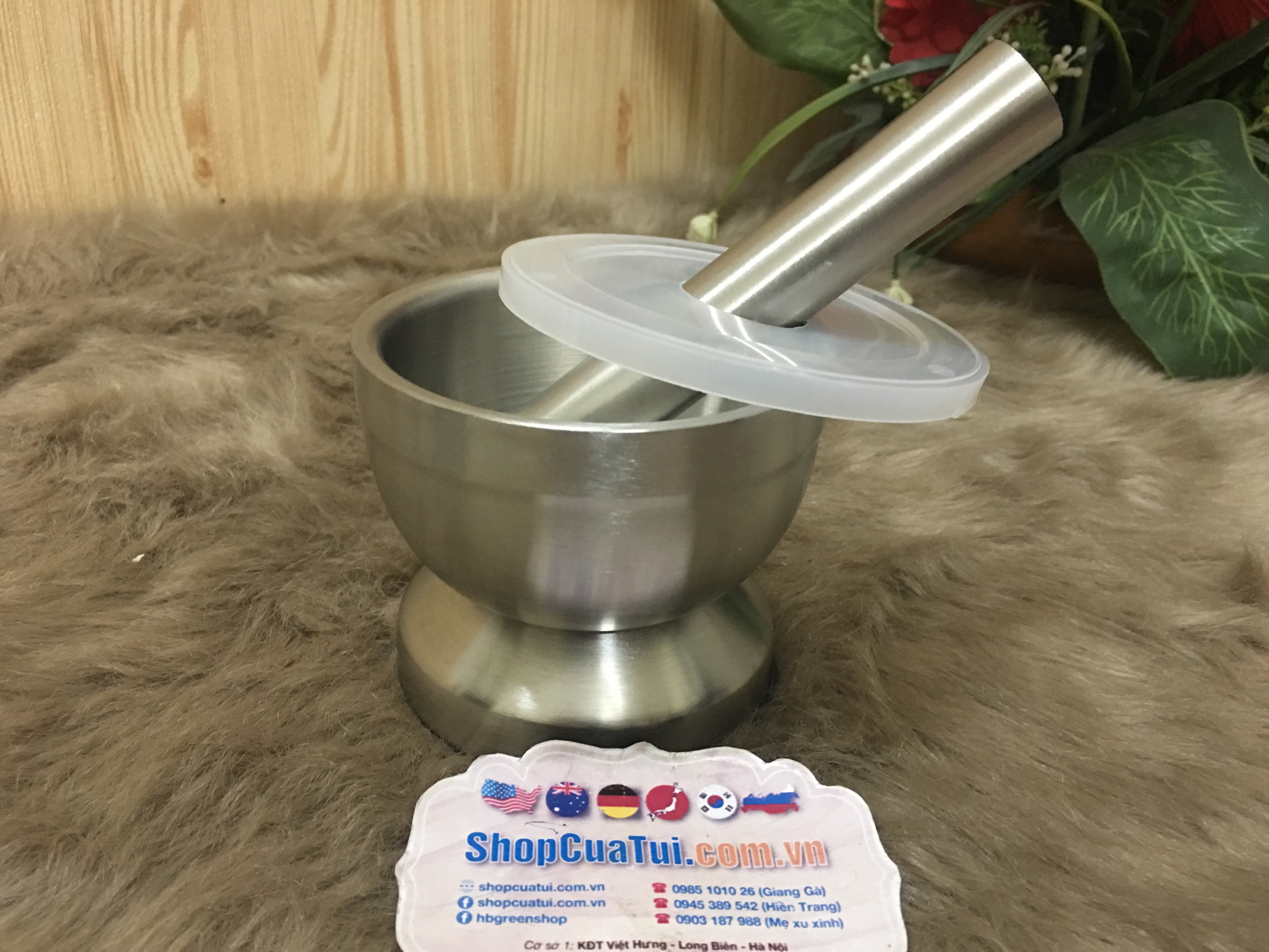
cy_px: 476
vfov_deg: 48.2
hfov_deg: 61.7
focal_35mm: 29
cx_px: 634
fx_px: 1063
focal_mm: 4.15
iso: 125
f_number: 2.2
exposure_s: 1/8
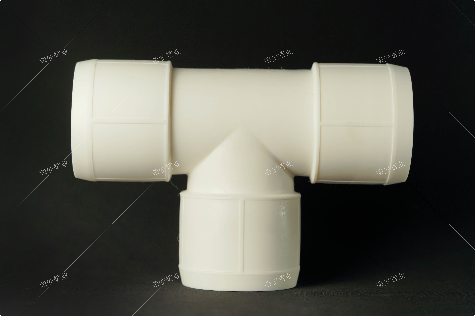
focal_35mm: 93
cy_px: 158
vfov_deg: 14.7
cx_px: 238
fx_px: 1227
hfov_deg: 21.9
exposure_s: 1/100
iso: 320
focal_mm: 93
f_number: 5
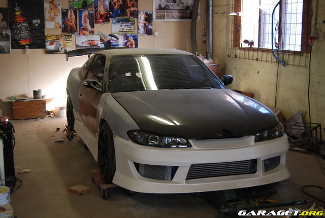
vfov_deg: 25.9
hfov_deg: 37.8
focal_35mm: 52
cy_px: 109
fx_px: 475
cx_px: 162
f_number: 4.8
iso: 200
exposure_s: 1/15
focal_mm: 35
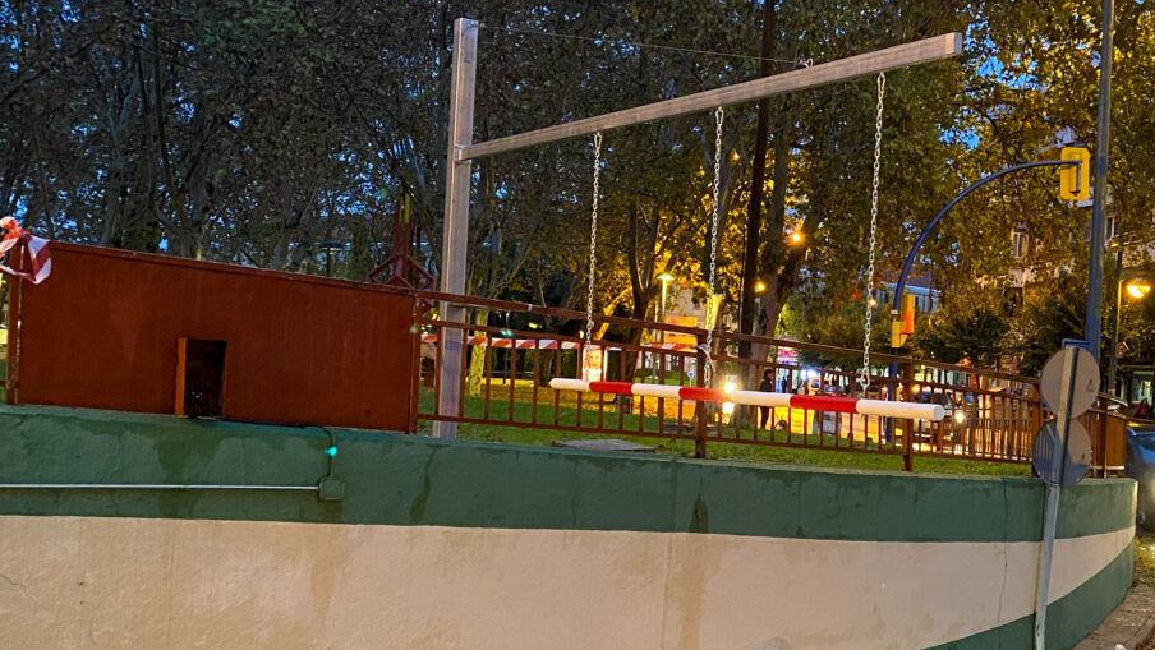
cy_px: 416
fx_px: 1440
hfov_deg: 42.6
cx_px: 845
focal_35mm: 47
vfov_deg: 25.4
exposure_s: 1/25
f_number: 1.8
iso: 640
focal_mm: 4.25
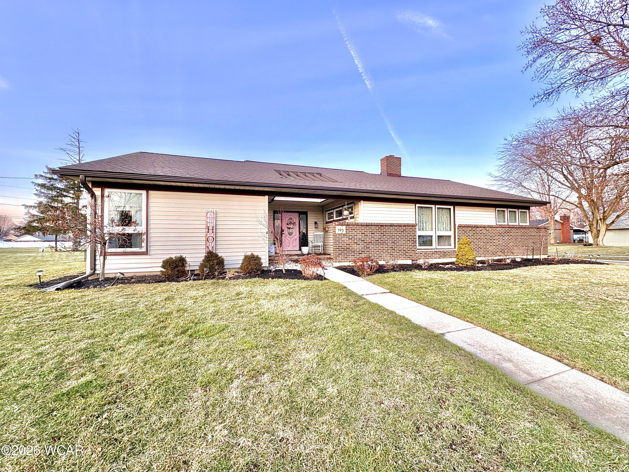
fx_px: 254
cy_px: 236
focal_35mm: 14
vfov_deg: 85.7
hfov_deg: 102.1
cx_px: 314
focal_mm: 2.22
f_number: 2.2
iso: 50
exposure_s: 1/111
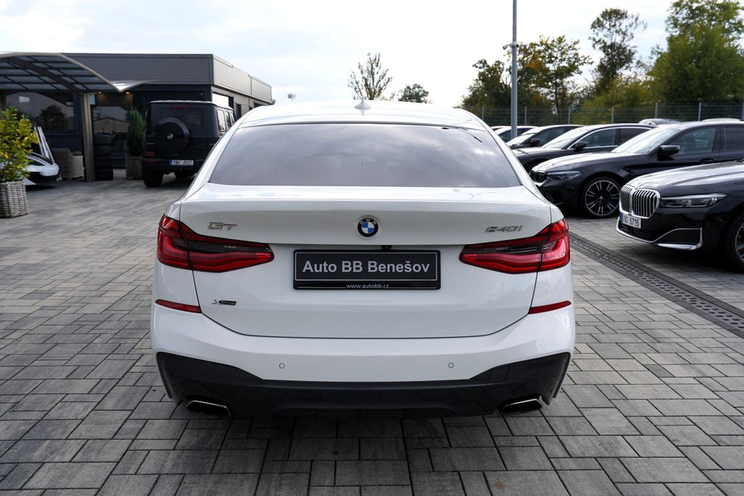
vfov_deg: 42.3
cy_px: 248
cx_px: 372
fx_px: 640
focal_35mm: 31
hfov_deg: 60.3
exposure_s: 1/160
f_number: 6.3
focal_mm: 31
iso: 100
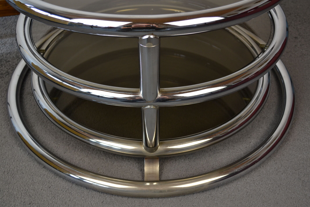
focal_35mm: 42
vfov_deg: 31.9
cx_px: 151
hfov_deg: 46.4
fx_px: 362
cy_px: 102
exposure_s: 1/80
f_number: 4.5
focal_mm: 26
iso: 400
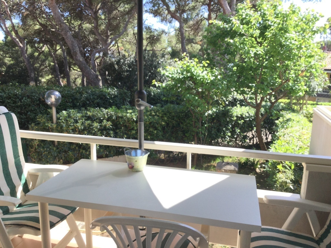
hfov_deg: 58.4
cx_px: 166
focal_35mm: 31
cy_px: 124
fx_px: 296
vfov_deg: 45.4
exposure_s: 1/384
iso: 25
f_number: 2.4
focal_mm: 3.3
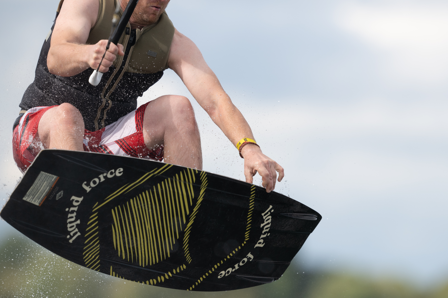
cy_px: 130
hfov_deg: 3.8
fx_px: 6682
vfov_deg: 2.6
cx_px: 274
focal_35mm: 537
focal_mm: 400
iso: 320
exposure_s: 1/3200
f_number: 4
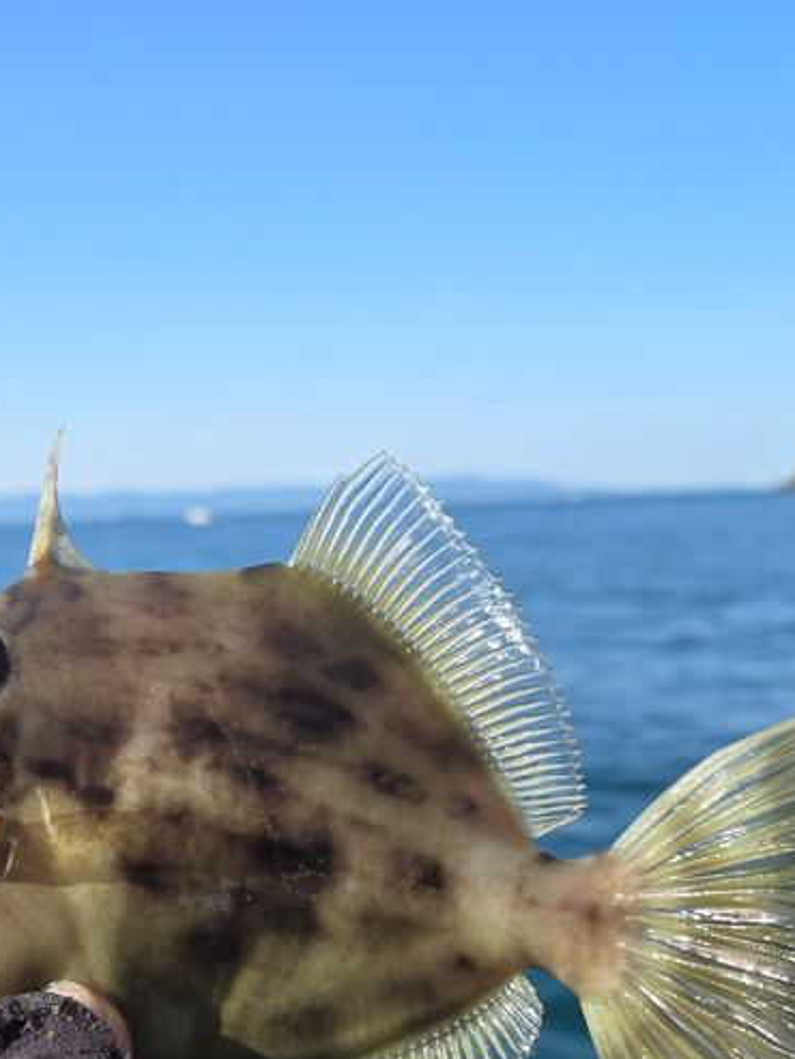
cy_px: 795
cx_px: 233
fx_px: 1286
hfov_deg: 33.9
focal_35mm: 42
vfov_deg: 43.4
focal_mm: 5.4
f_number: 1.8
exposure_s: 1/2866
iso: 80
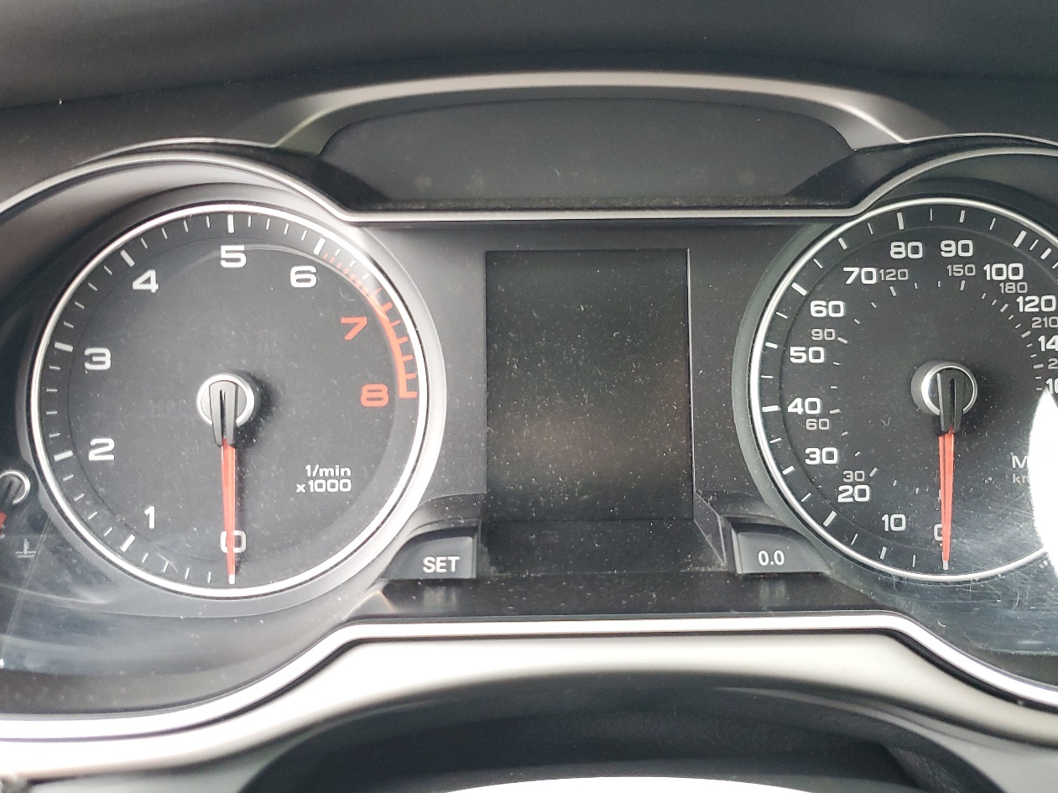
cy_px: 326
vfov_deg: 42.8
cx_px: 550
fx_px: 1008
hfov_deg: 55.4
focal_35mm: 33
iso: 206
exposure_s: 1/60.2
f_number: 1.5
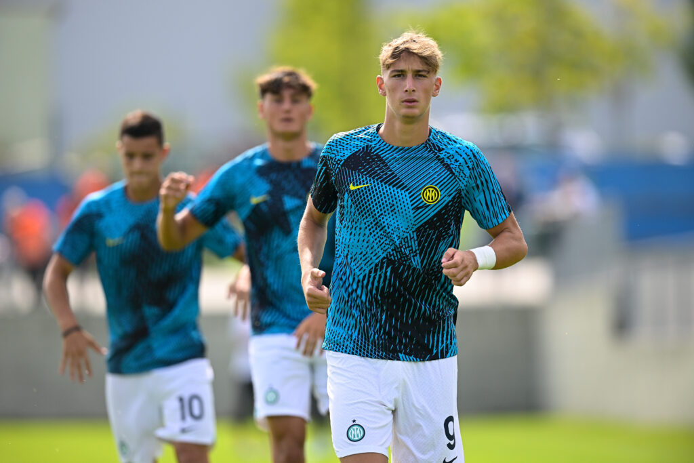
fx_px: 7712
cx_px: 347
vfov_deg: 3.4
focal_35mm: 400
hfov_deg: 5.2
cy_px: 232
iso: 400
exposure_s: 1/2500
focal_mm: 400
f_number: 3.5
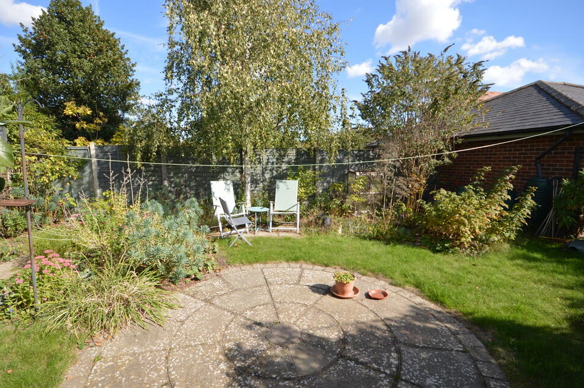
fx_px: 259
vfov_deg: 73.6
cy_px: 194
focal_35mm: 16
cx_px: 283
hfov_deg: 96.8
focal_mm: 10
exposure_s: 1/160
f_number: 6.3
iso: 100
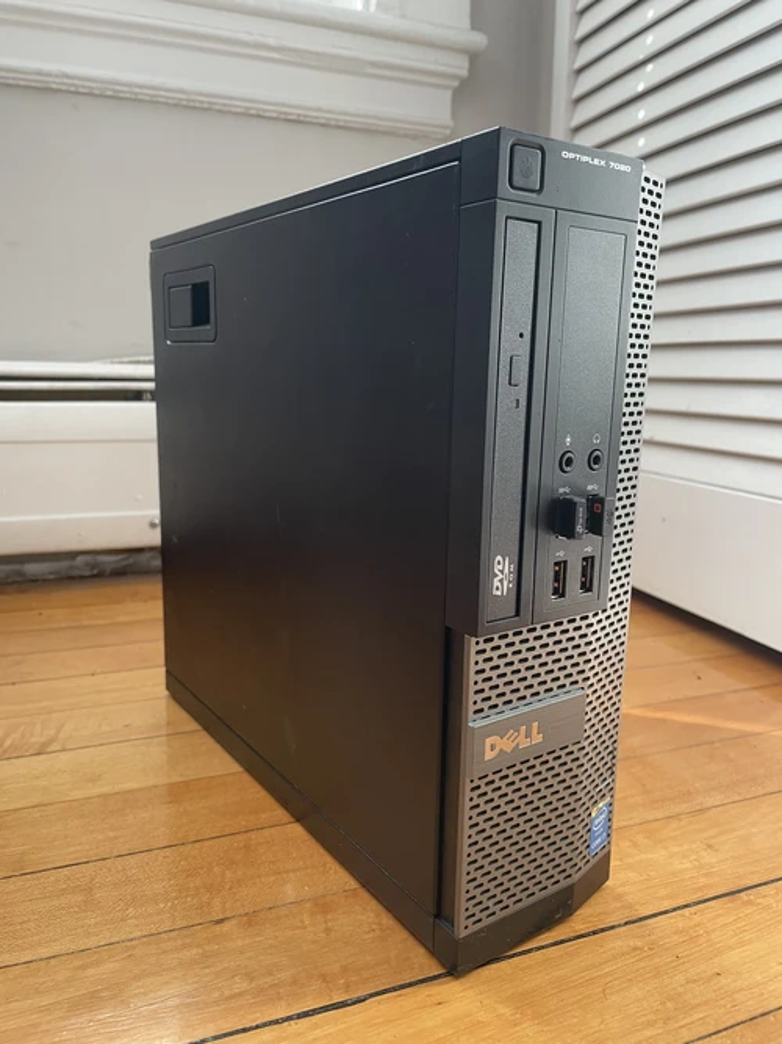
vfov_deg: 67.3
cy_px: 522
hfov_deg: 53.0
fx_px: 783
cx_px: 391
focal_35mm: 26
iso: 125
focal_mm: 4.2
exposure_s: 1/96
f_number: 1.6
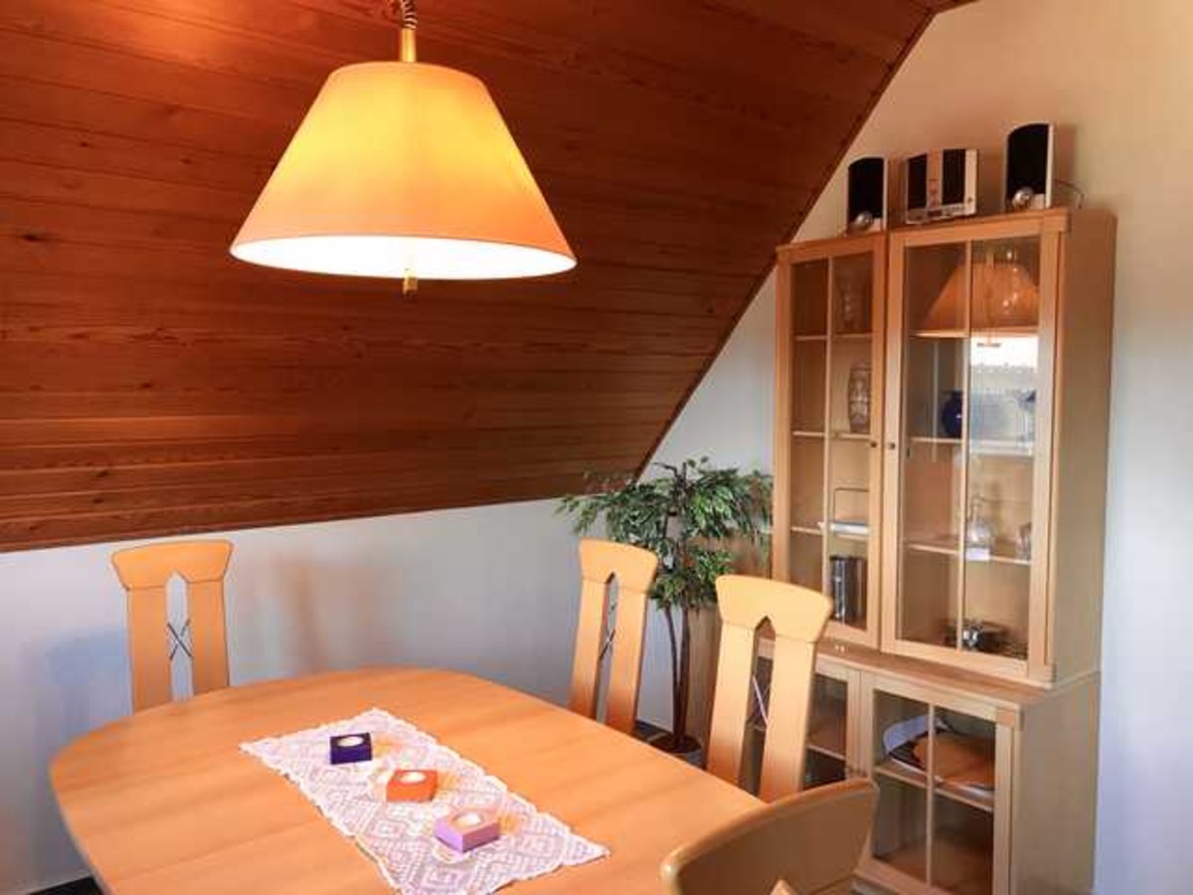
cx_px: 596
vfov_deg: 49.7
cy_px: 448
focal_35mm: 28
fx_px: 965
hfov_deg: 63.4
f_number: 1.8
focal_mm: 3.99
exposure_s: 1/33
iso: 32
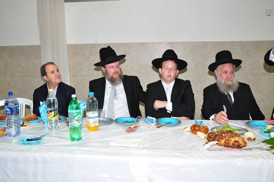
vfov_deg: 39.9
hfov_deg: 57.3
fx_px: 251
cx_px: 137
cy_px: 91
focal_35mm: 33
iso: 400
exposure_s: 1/60
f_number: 6.3
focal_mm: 22
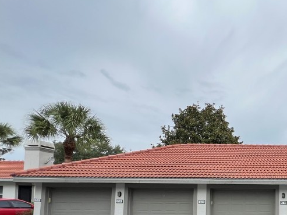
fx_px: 224
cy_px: 187
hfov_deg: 51.6
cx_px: 290
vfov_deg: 47.0
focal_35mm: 27
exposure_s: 1/1179
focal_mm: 1.57
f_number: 1.8
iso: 32
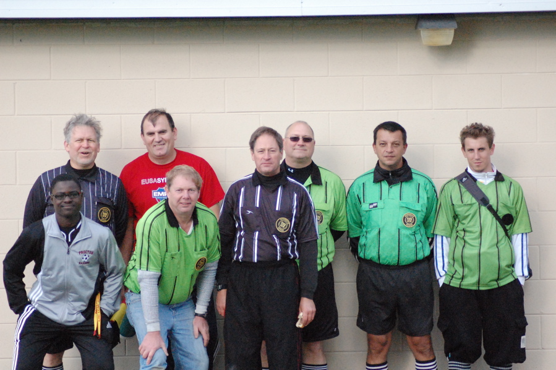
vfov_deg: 8.7
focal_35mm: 158
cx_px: 278
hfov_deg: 13.0
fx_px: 2431
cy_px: 185
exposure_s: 1/3200
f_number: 4.2
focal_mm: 105
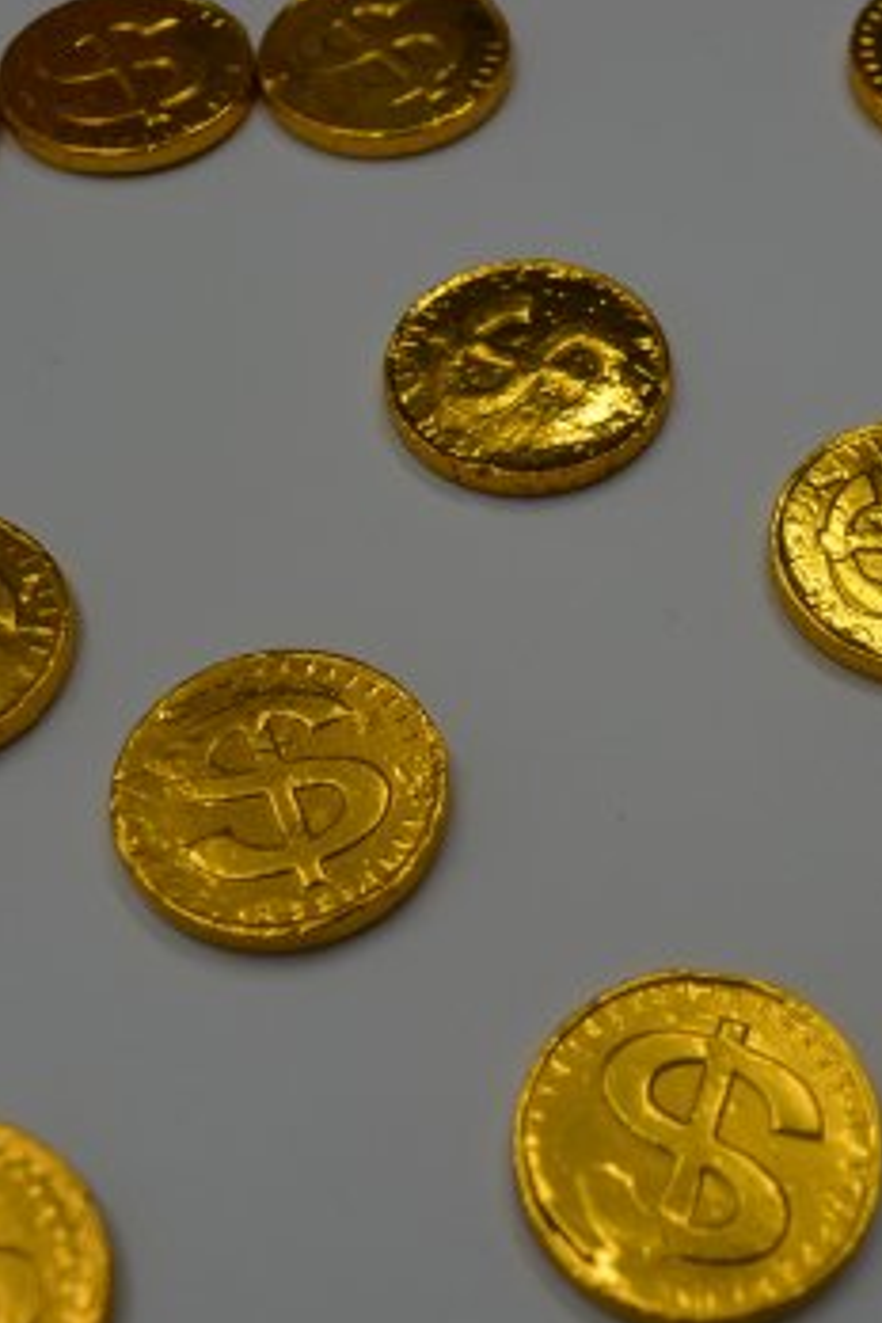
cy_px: 686
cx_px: 669
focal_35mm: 58
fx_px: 2131
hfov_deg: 23.1
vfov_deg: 34.5
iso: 200
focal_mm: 22
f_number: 6.3
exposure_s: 1/160
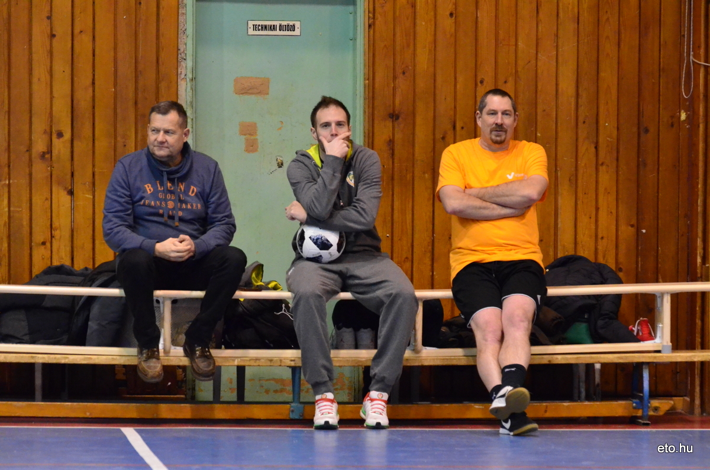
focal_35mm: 232
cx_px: 355
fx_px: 4576
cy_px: 235
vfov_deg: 5.9
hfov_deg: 8.9
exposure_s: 1/400
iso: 6400
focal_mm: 155
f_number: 5
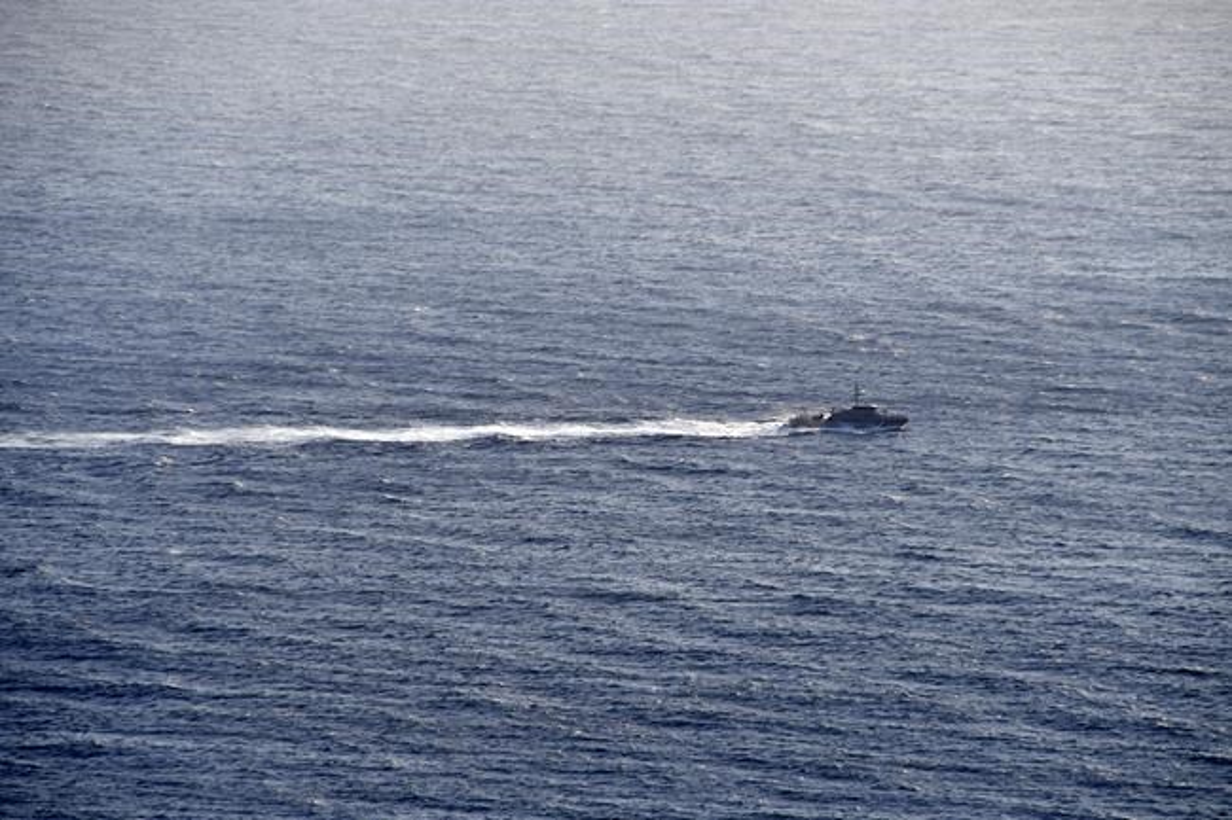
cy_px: 410
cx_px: 616
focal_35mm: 300
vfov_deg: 4.6
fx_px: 10263
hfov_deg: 6.9
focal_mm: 200
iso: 110
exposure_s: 1/500
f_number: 8
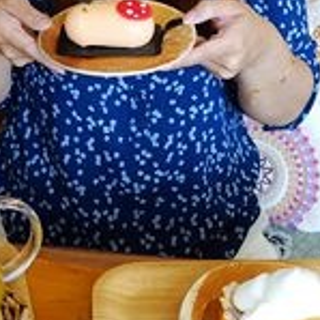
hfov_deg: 19.4
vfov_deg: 19.0
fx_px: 931
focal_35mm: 89
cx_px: 99
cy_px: 12
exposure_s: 1/30
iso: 125
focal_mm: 8.8
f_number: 2.5
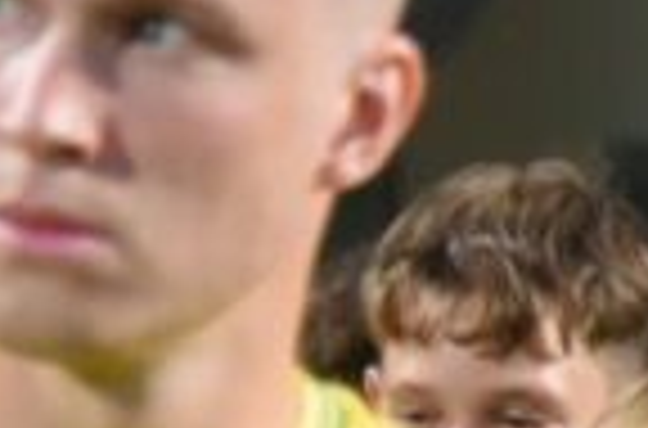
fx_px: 16039
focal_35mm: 894
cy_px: 536
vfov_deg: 1.5
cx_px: 2282
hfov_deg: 2.3
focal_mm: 122
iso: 3200
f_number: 5.6
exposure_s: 1/250
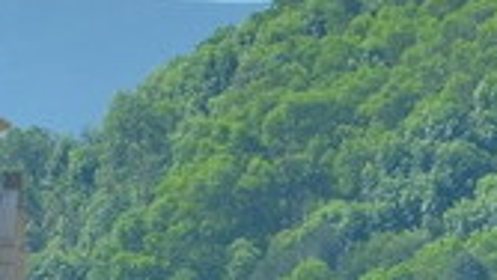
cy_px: 511
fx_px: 15629
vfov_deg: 1.0
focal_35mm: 1186
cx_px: 1518
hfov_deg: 1.8
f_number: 8
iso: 100
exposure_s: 1/400
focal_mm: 105
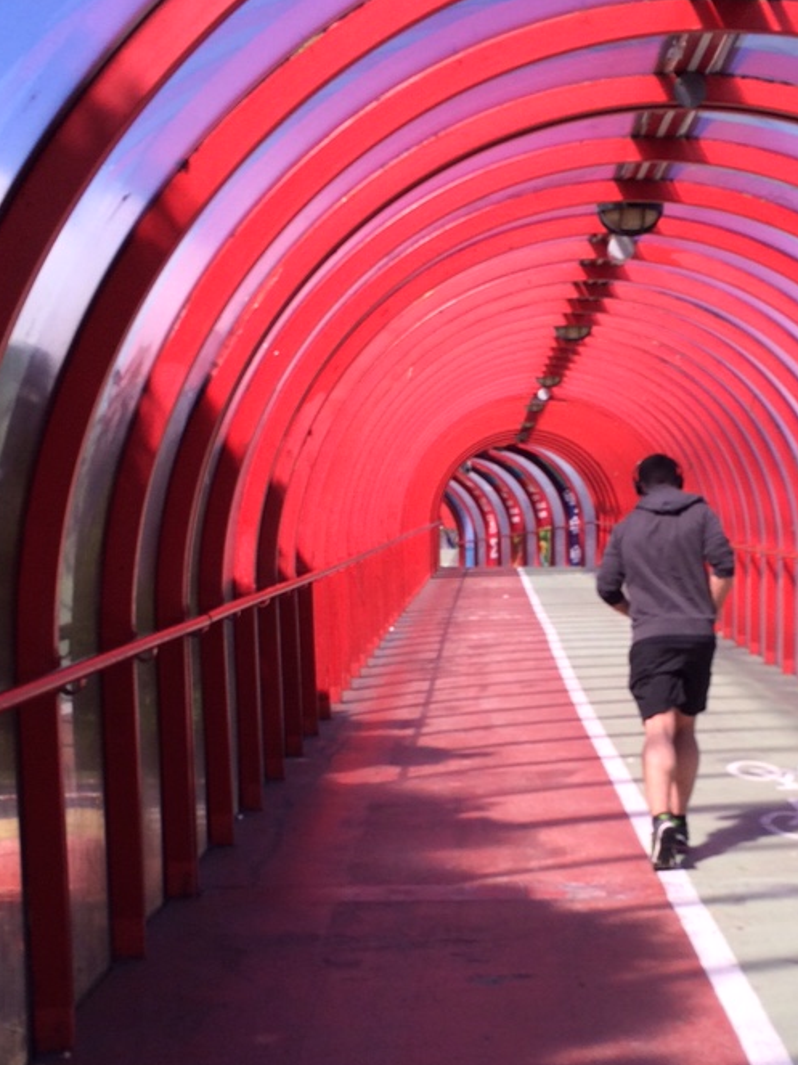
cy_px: 742
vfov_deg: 33.9
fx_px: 1722
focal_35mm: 56
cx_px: 568
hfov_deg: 25.9
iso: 32
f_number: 2.2
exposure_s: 1/684
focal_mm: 4.15
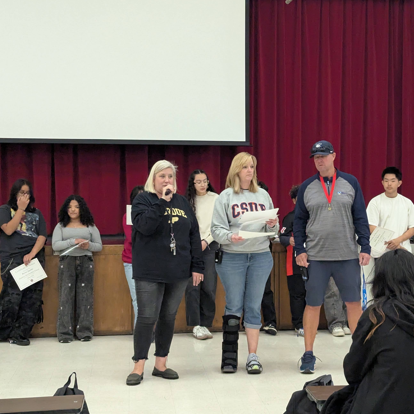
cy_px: 214
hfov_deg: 25.6
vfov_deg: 25.7
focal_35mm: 67
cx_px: 278
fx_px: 907
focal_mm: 6.81
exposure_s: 1/189
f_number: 1.85
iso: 1329
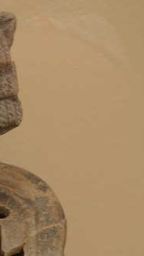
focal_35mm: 223
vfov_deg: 9.6
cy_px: 212
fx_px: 1513
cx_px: 1
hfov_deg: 5.4
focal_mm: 70
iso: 500
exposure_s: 1/6
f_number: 5
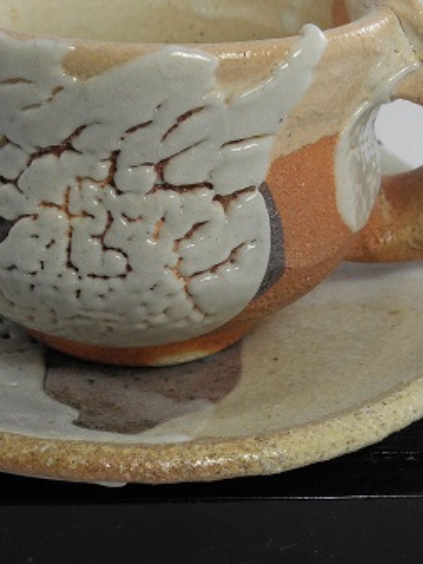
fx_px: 1205
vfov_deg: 26.2
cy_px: 204
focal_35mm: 74
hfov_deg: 19.8
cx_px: 119
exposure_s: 1/40
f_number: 3.2
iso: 125
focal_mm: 7.07
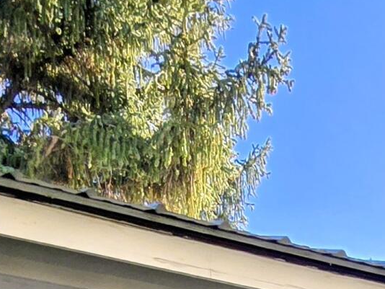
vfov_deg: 13.5
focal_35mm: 73
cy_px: 726
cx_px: 356
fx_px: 812
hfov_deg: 25.7
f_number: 2.2
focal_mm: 2.2
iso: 50
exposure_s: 1/734
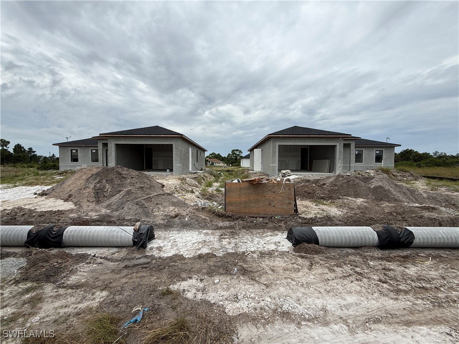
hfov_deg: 102.1
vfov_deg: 85.7
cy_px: 172
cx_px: 230
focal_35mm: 14
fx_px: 186
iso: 50
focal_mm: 2.22
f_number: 2.2
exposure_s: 1/1901
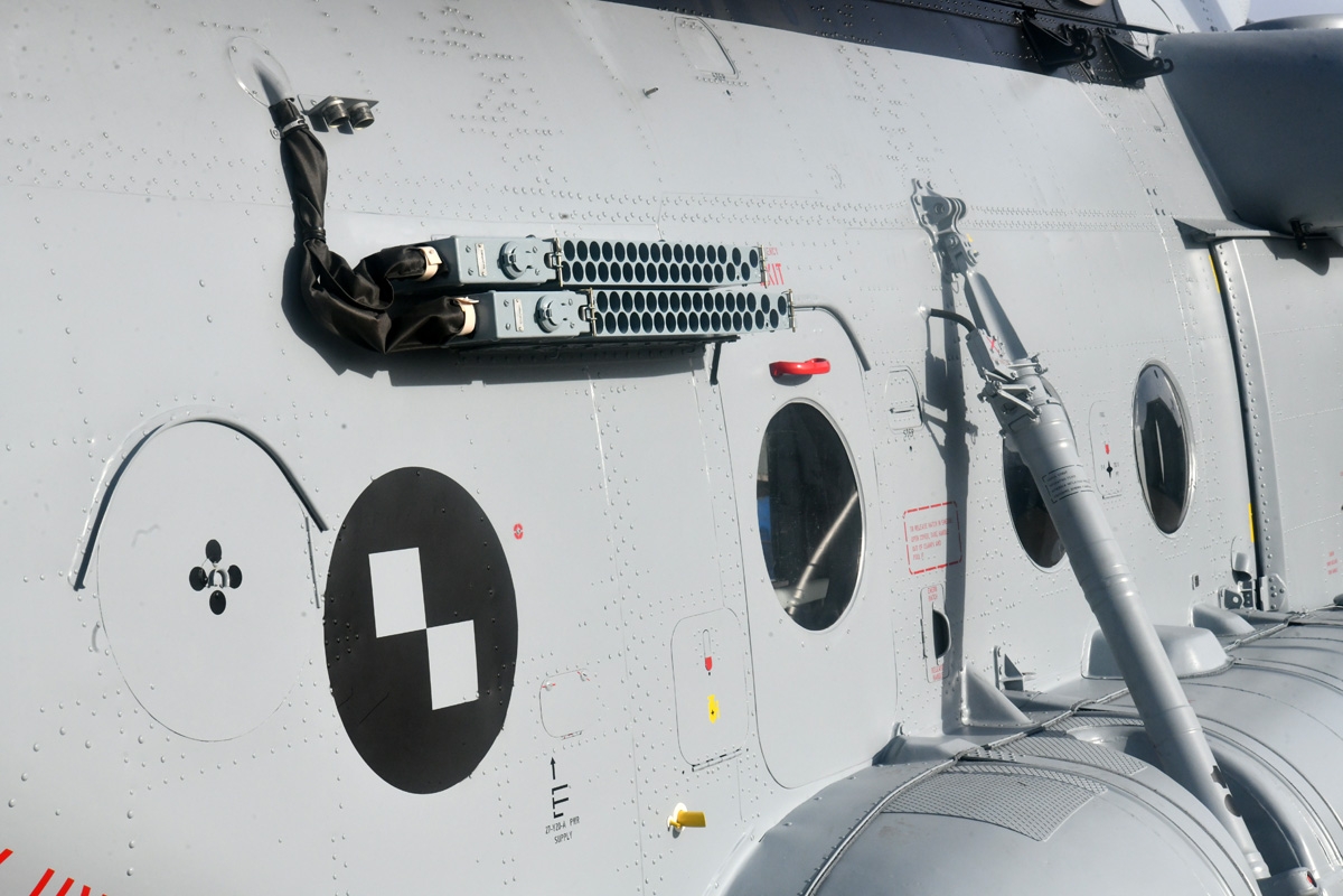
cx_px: 672
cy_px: 448
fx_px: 2611
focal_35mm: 70
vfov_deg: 19.5
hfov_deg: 28.8
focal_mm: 70
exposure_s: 1/1000
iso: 1250
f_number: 20
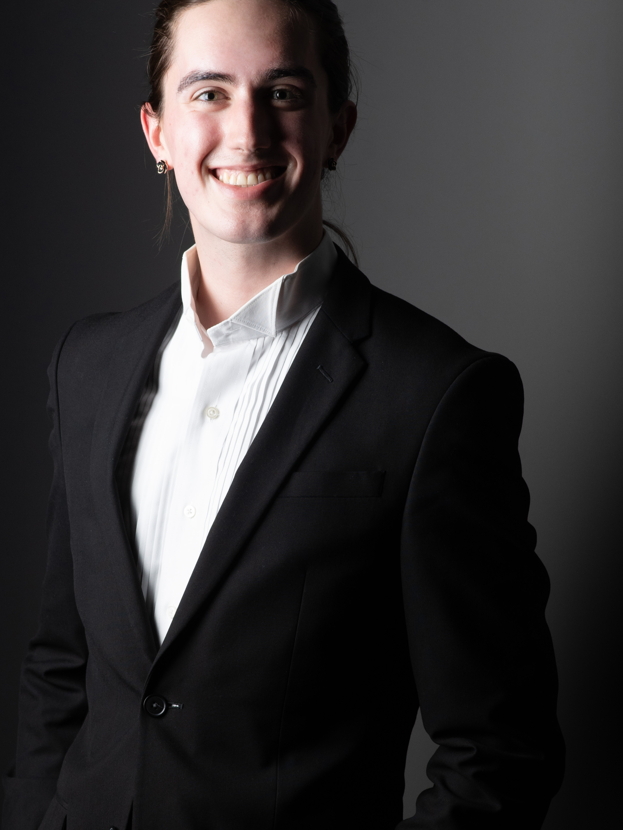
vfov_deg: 11.0
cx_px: 241
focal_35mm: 179
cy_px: 458
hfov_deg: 8.3
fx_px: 4295
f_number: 8
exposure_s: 1/200
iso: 400
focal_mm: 85
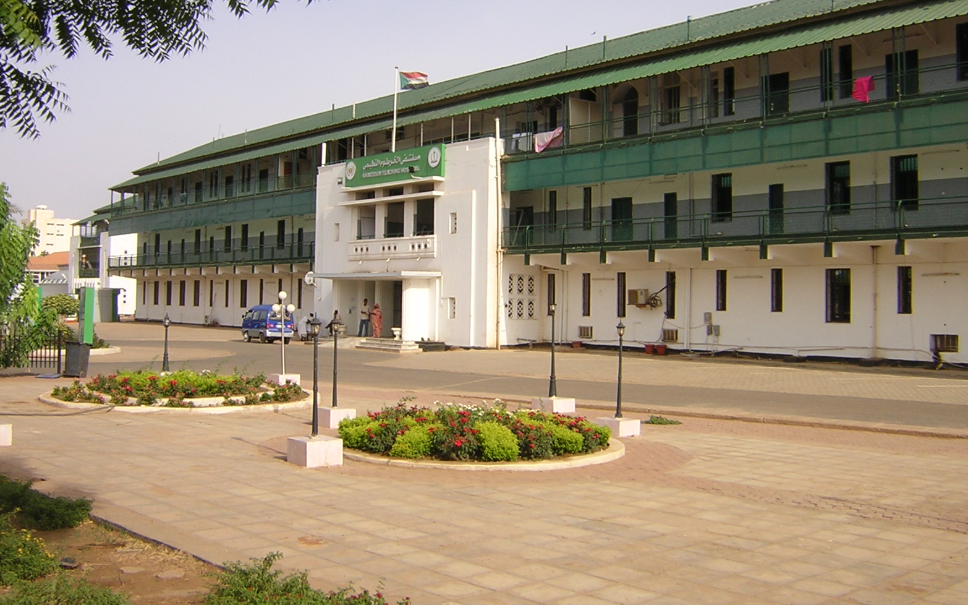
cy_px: 236
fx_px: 1029
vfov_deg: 32.6
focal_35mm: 39
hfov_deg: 50.4
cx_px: 493
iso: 100
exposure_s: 1/321
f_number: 5.2
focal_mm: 4.7
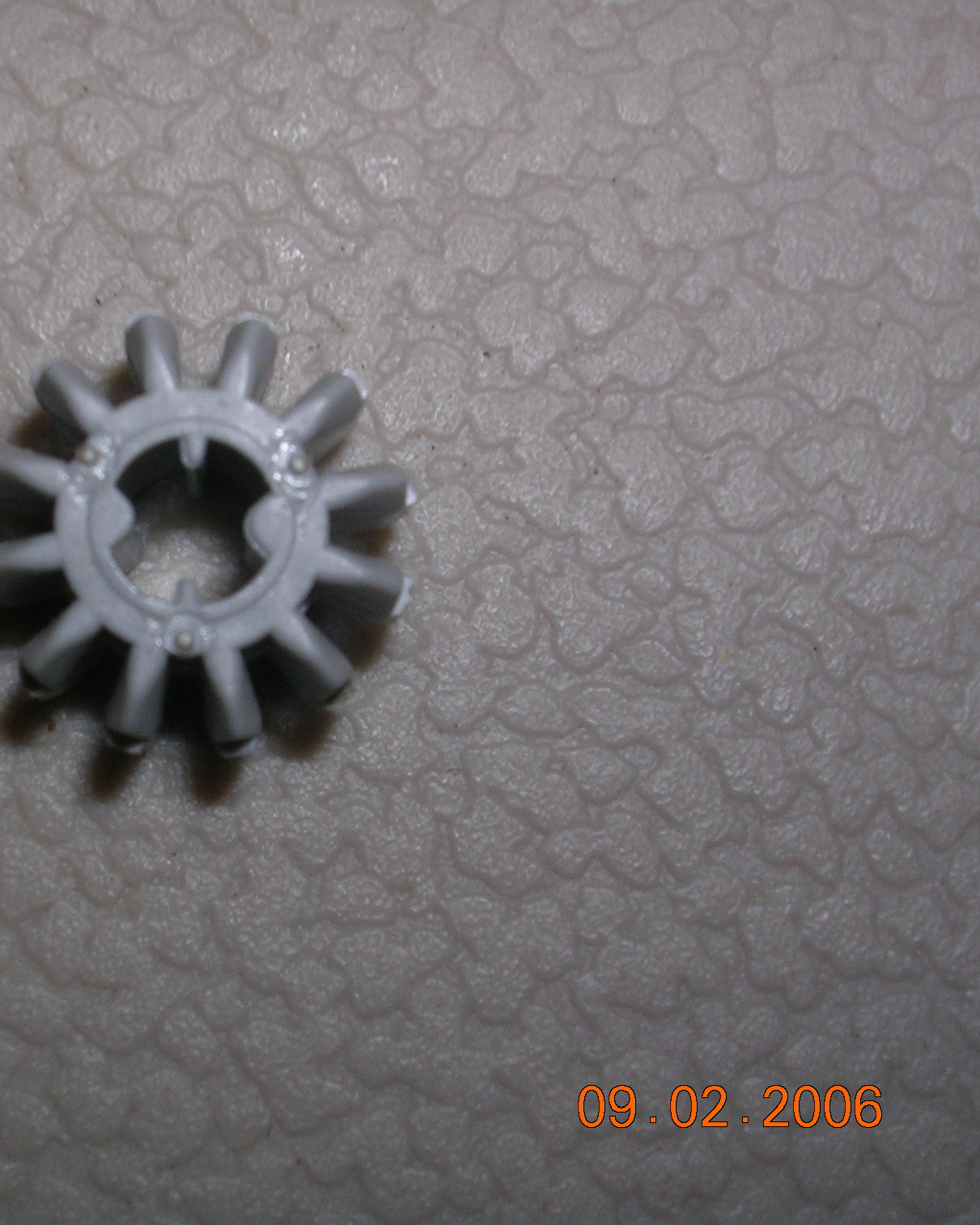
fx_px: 2538
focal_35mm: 70
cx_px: 168
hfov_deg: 21.5
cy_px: 615
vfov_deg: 27.1
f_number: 6.4
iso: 50
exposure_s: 1/60.1
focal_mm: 8
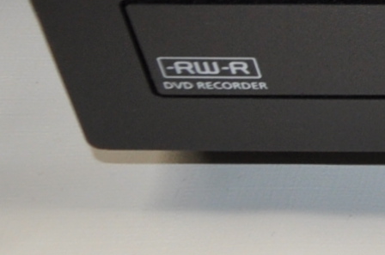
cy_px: -523
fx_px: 2530
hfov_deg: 7.4
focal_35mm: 237
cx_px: 1279
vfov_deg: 5.4
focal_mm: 22
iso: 450
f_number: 3.8
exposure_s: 1/60
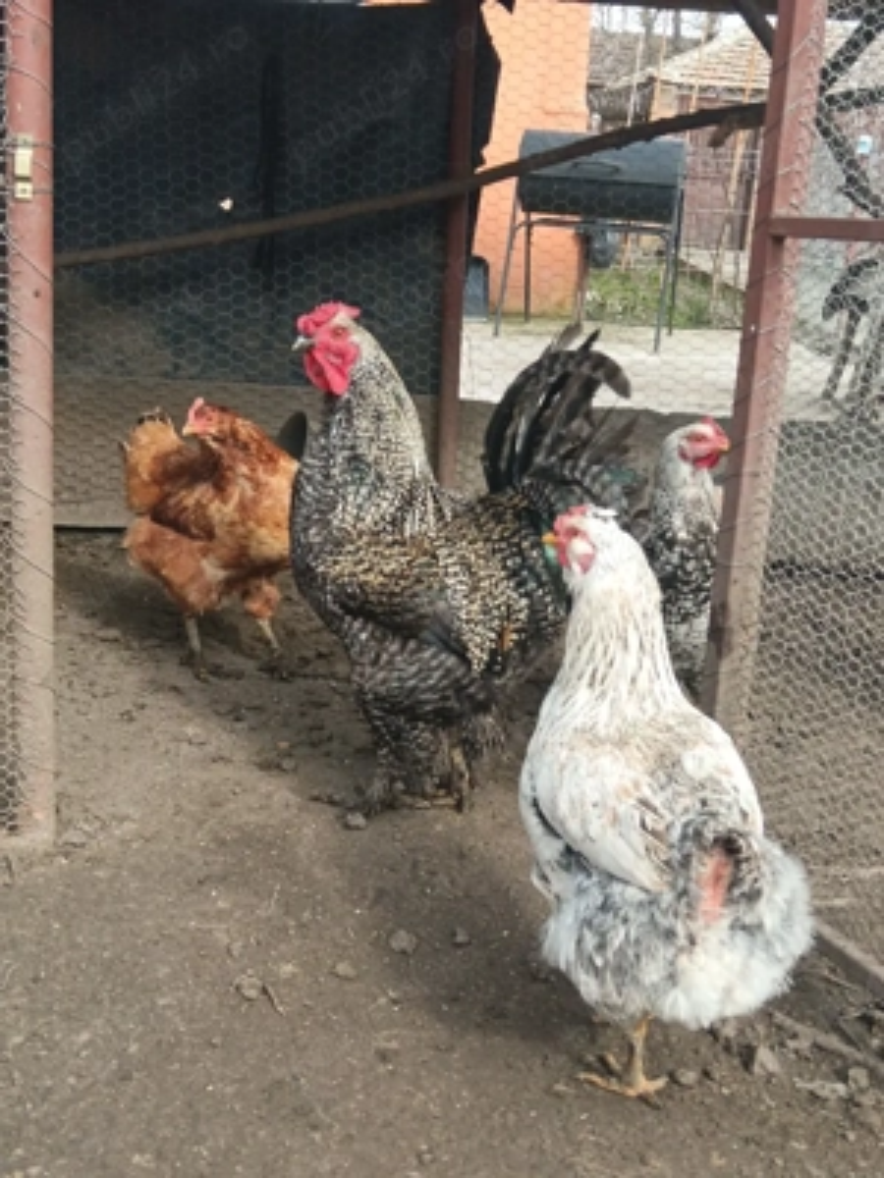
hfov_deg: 32.9
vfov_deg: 42.9
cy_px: 589
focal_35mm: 44
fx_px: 1498
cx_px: 442
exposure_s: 1/120
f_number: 1.9
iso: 100
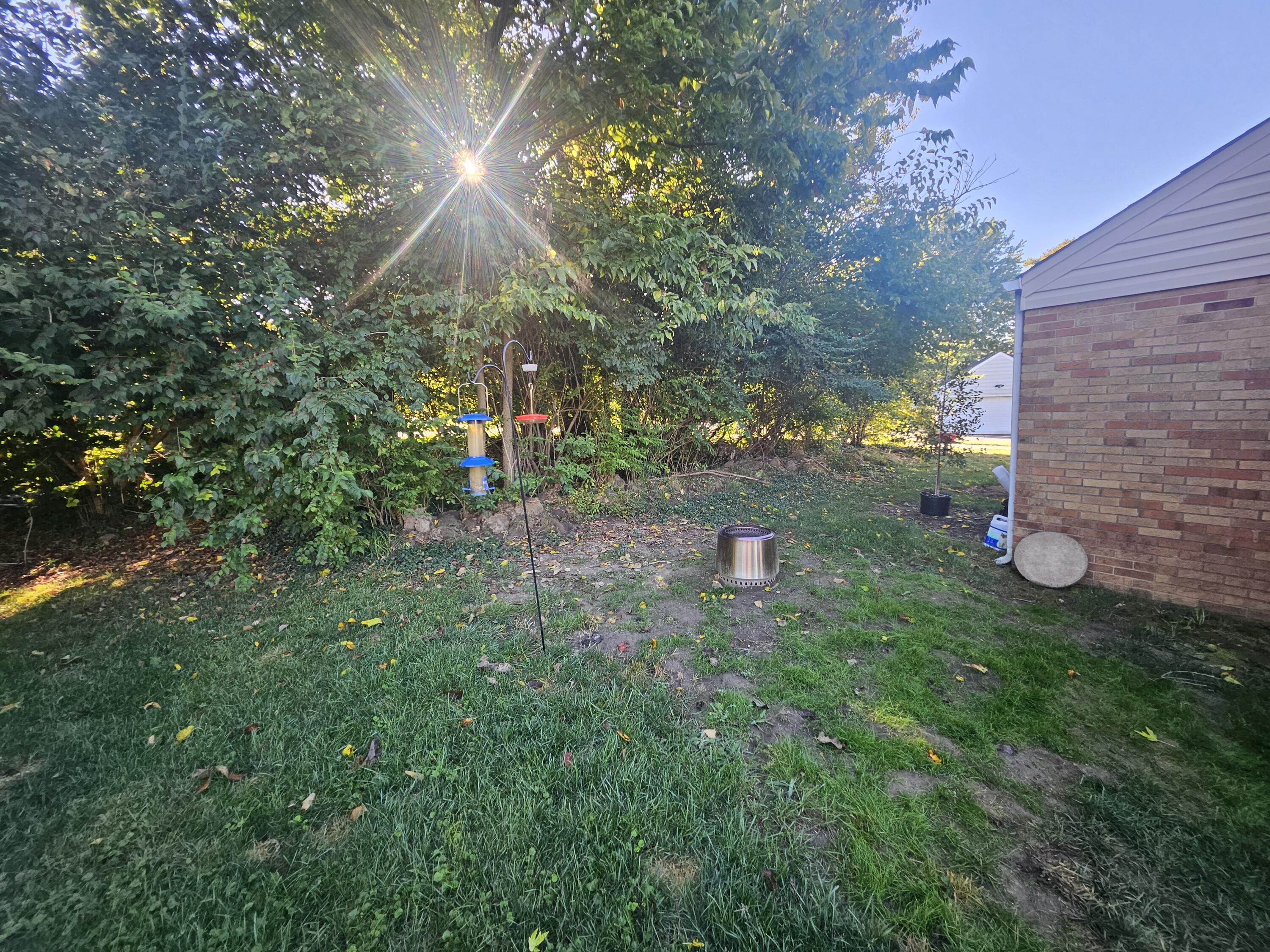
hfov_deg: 106.2
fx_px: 477
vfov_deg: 89.9
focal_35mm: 13
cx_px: 635
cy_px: 476
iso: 64
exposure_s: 1/120
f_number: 2.2
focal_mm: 1.74
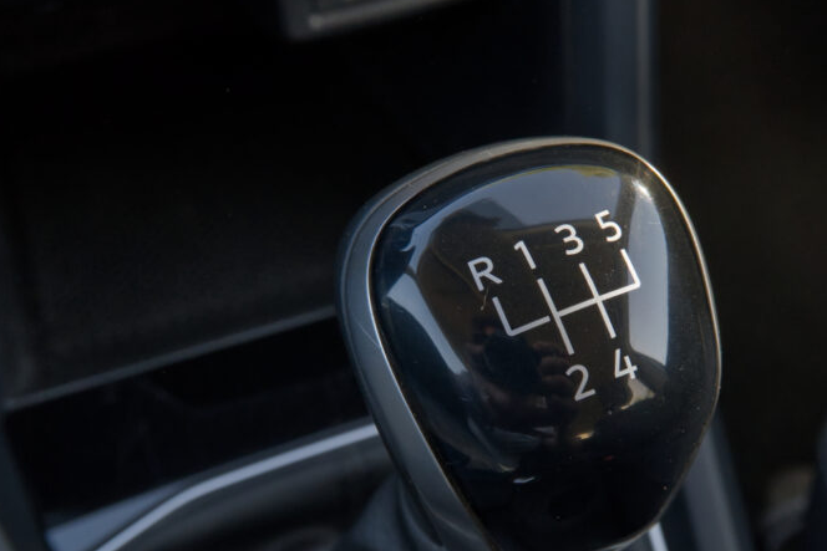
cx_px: 462
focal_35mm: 54
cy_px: 350
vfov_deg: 25.0
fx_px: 1241
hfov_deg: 36.8
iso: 2000
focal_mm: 23.5
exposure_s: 1/100
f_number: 8
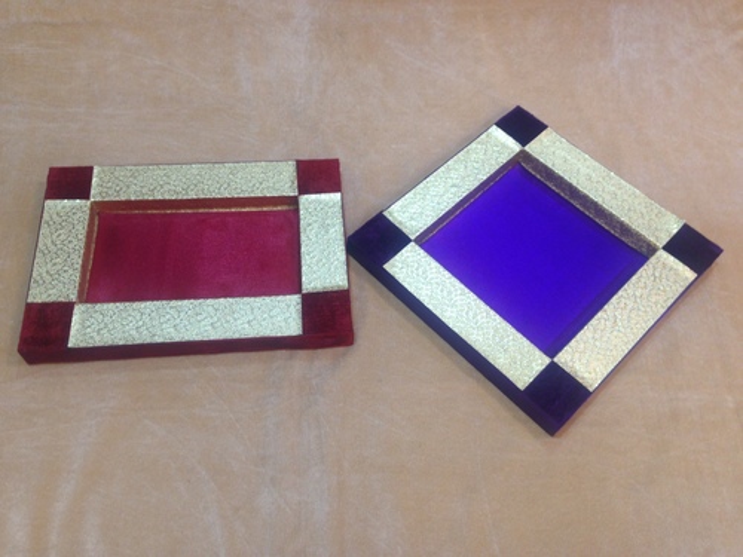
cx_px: 372
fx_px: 708
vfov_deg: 42.9
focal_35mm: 33
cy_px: 278
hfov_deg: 55.4
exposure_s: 1/24
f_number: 2.4
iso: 50
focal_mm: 4.12
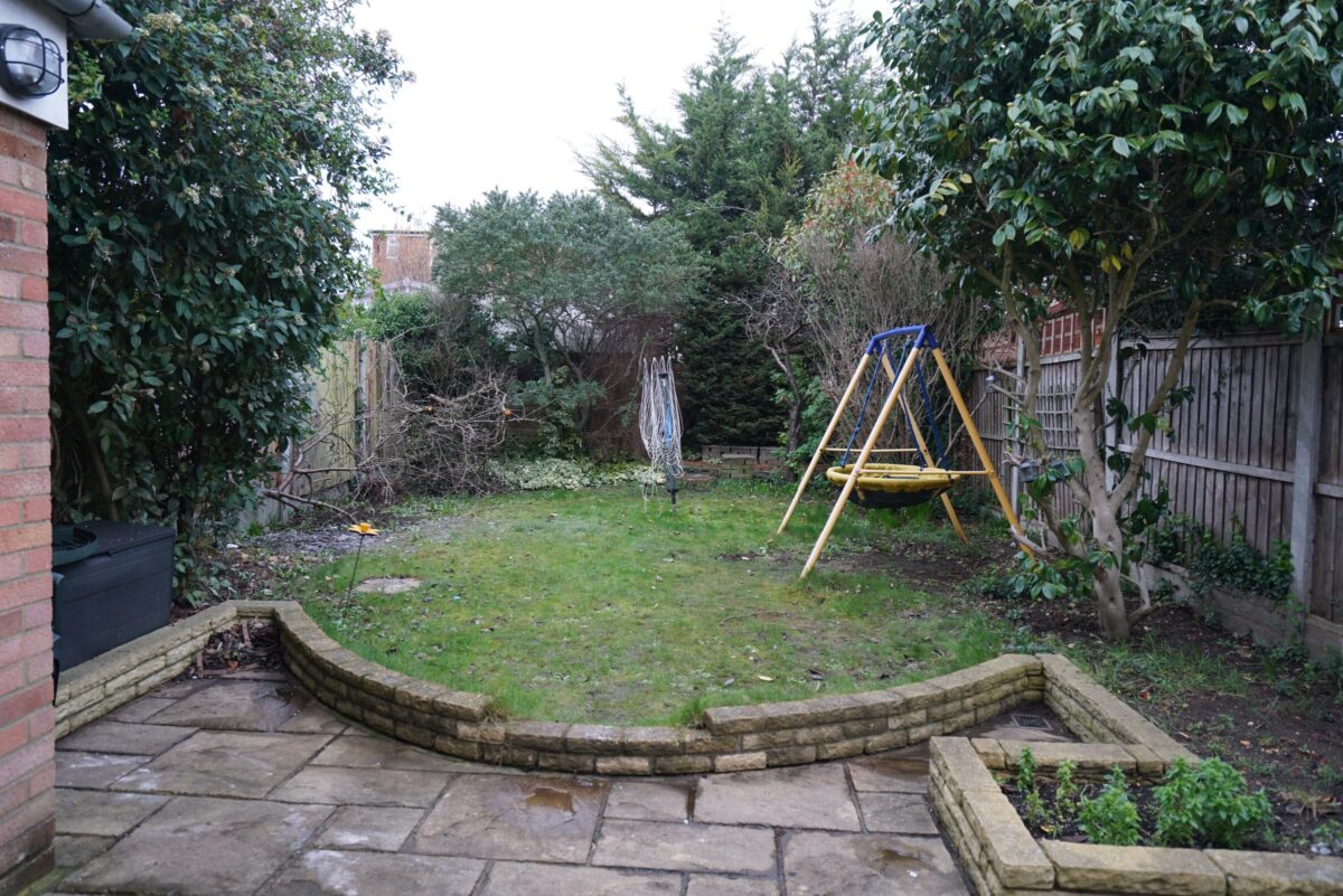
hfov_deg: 78.6
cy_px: 448
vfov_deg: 57.3
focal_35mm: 22
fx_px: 821
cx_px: 672
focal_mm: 22
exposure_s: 1/160
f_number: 4
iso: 1000
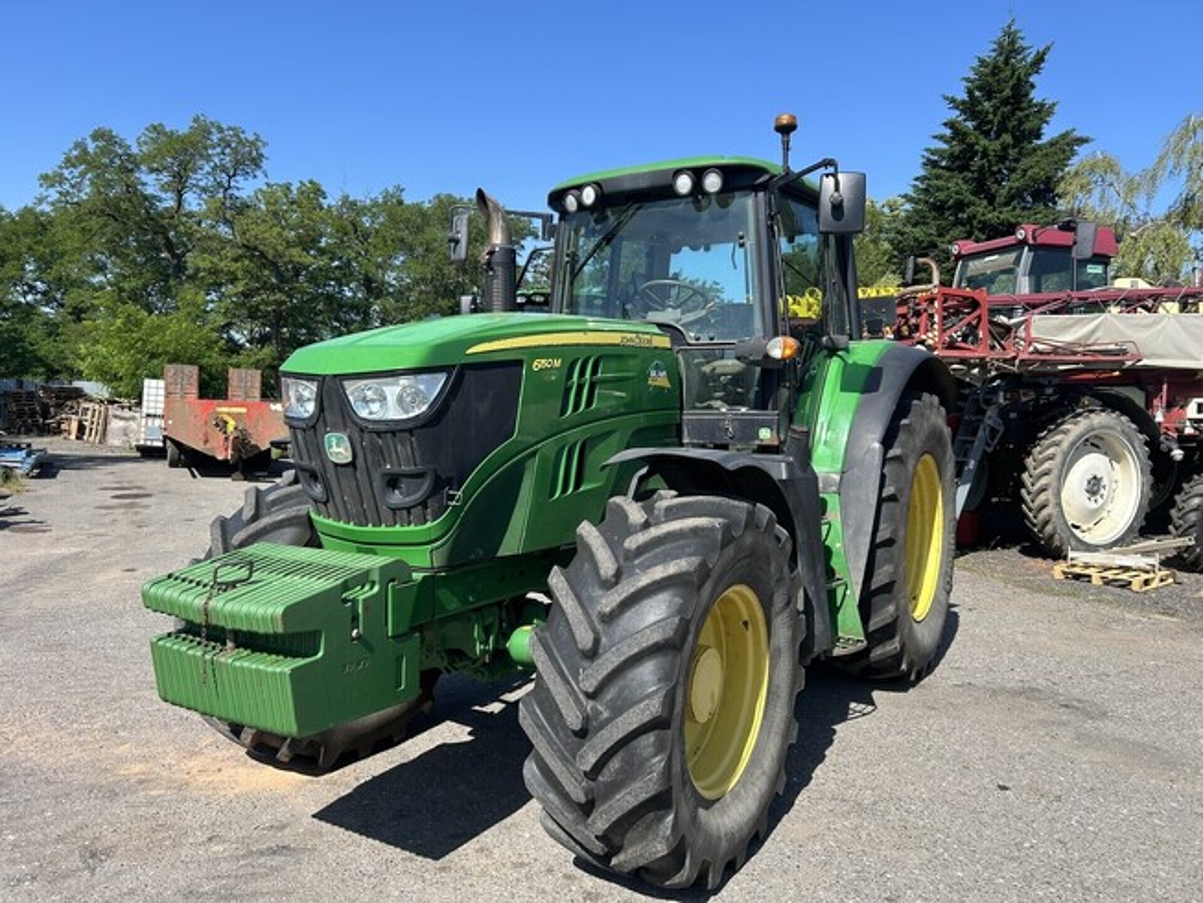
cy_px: 452
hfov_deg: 67.3
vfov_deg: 53.1
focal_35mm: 26
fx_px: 904
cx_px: 602
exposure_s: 1/2045
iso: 50
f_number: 1.5
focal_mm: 5.7
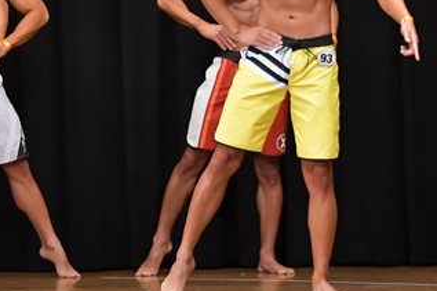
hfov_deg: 5.4
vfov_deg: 3.6
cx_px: -21
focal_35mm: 384
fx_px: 4659
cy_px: 91
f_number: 5.6
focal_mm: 105
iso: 6400
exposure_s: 1/400
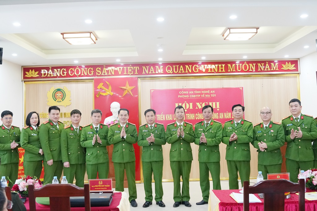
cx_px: 158
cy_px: 106
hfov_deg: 53.1
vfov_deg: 36.8
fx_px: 317
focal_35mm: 36
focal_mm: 24
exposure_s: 1/125
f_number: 4
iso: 2500
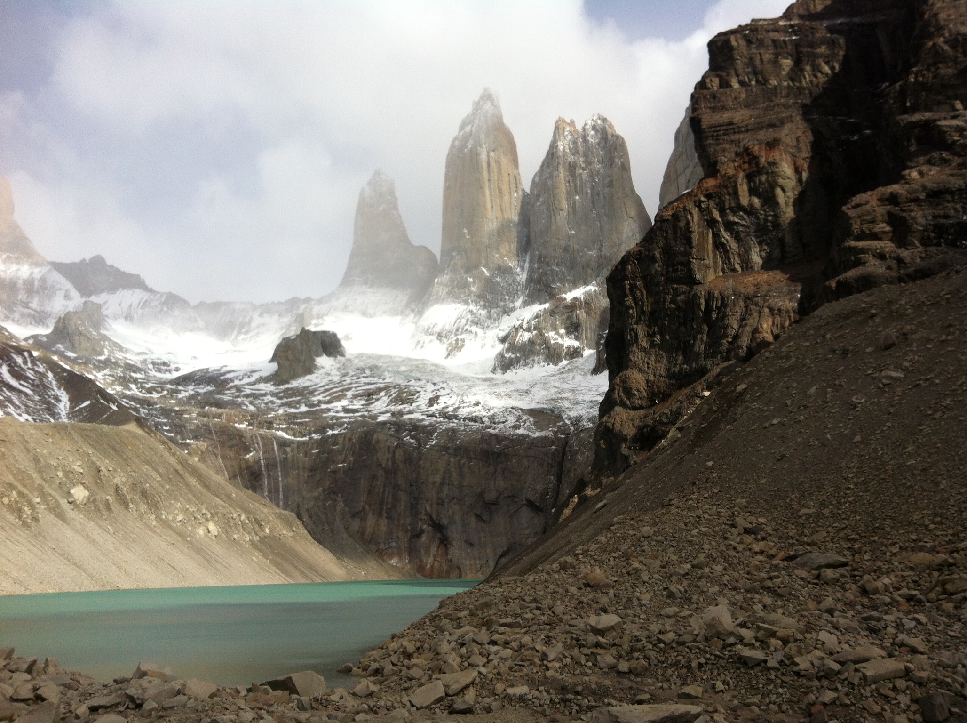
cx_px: 484
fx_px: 976
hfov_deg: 52.7
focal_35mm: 35
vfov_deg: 40.6
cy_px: 362
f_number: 2.8
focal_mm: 3.85
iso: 80
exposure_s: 1/2320
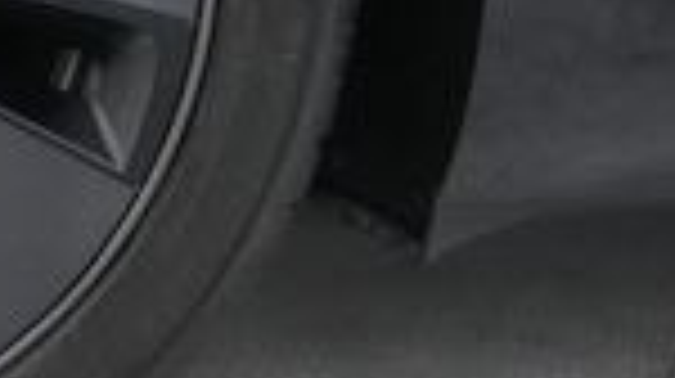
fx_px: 2074
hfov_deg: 16.7
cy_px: -68
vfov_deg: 10.3
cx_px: -351
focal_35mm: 116
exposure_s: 1/160
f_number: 2.8
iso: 8000
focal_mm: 26
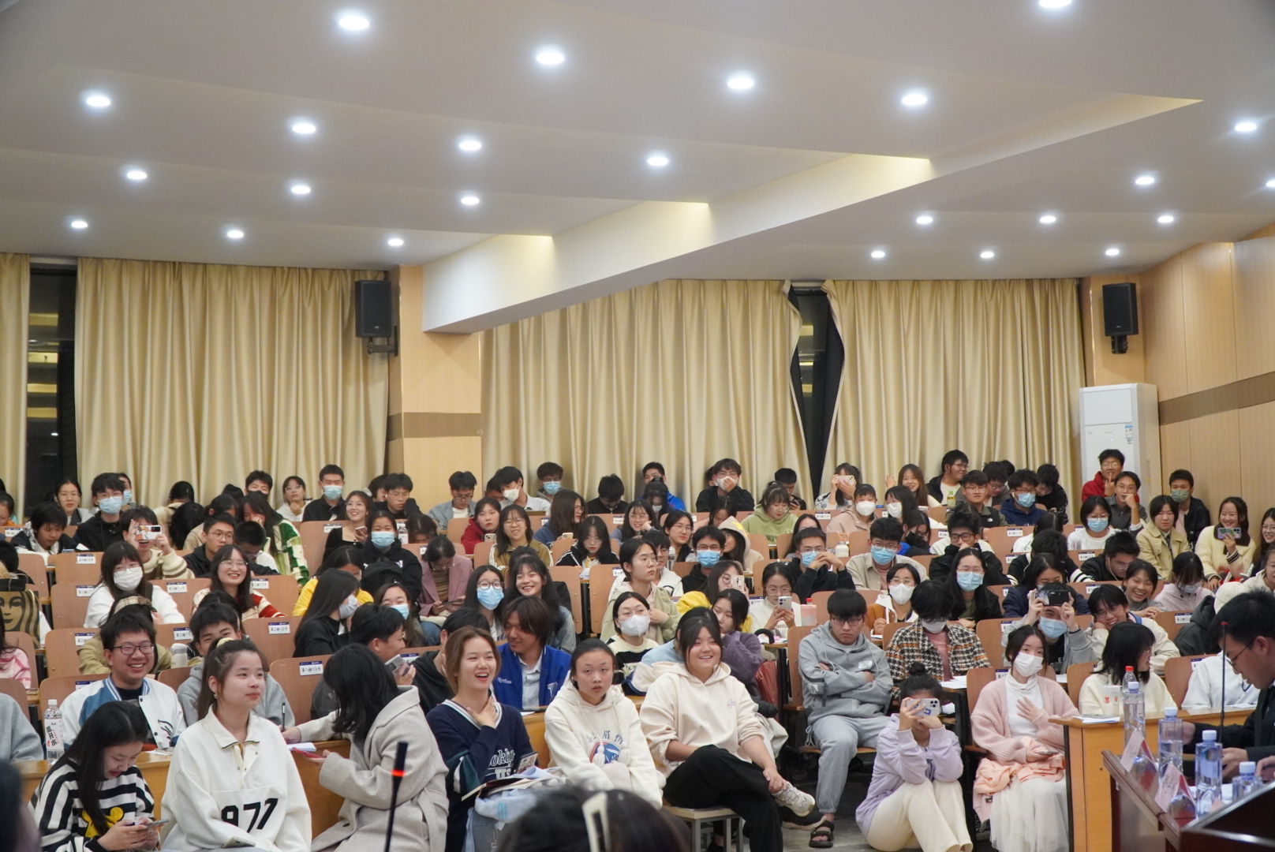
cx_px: 638
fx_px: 1435
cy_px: 426
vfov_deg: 33.1
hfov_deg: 47.9
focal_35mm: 40
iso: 3200
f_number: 4
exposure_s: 1/160
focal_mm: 27
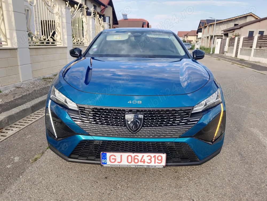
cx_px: 134
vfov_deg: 58.9
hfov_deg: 73.9
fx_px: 177
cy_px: 100
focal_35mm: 23
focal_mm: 5.52
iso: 100
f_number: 1.9
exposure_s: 1/121
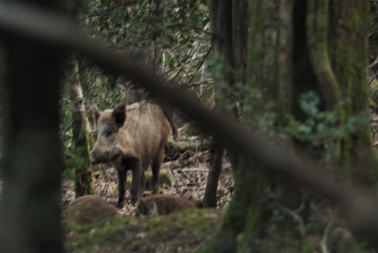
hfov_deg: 4.7
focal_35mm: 435
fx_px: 4573
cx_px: 189
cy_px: 126
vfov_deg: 3.2
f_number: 6
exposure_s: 1/40
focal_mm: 290
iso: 1600
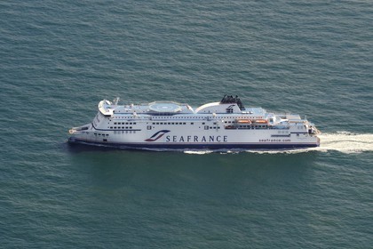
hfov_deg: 10.3
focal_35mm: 200
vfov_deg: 6.9
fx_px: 2072
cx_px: 186
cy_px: 124
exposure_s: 1/800
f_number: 8
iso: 400
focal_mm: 200
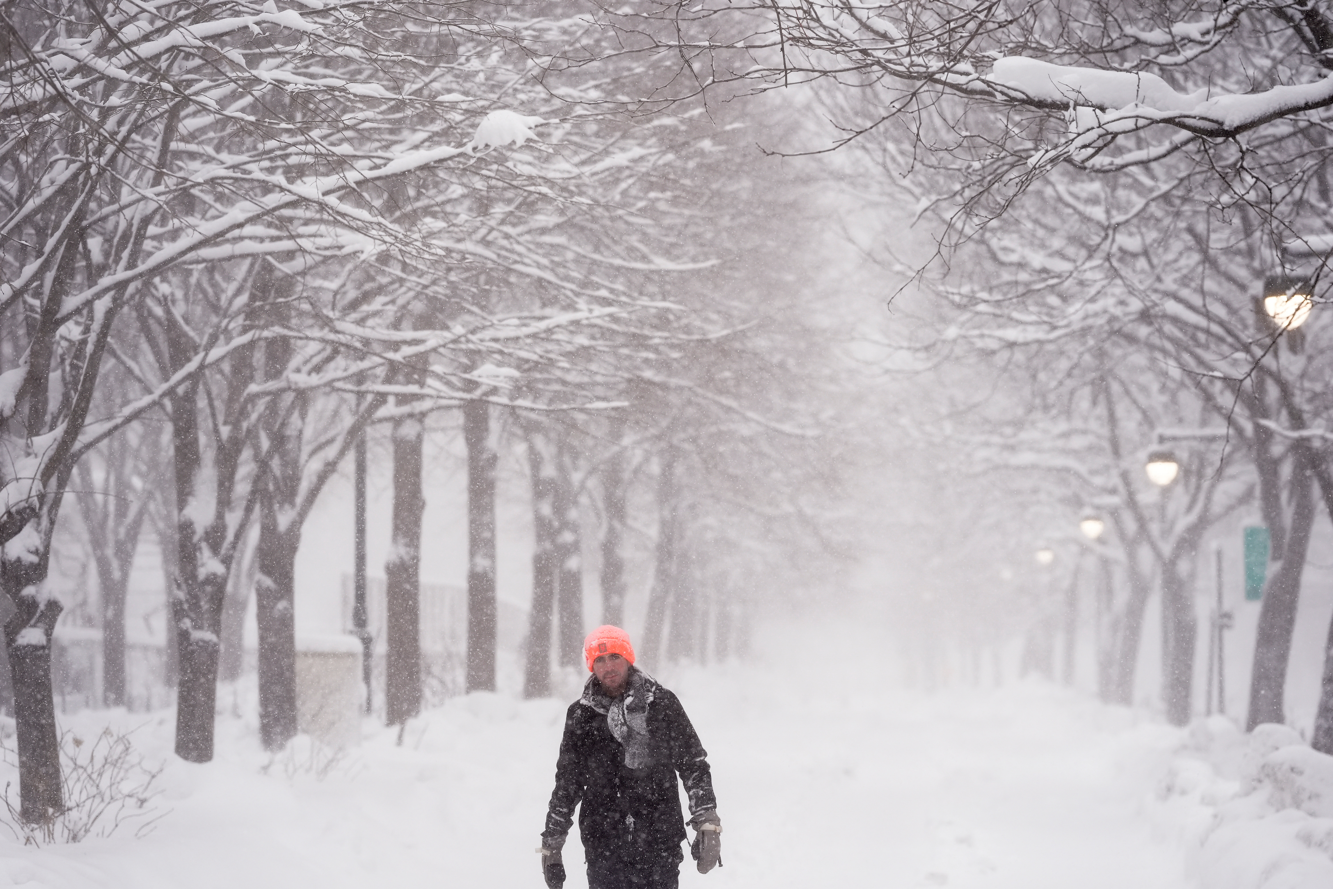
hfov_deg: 15.1
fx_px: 5035
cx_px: 666
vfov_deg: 10.1
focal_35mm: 136
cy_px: 444
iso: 800
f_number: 4
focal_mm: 136
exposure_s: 1/800
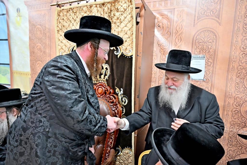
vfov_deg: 53.1
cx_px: 124
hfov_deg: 73.7
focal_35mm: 24
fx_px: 165
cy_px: 82
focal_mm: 24
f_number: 4
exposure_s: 1/160
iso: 800
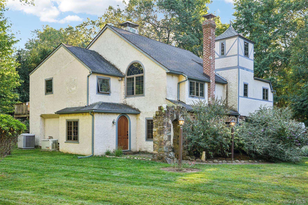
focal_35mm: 35
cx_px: 154
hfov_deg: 54.4
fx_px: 299
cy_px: 102
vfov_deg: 37.8
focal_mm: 35
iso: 250
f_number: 8
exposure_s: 1/40
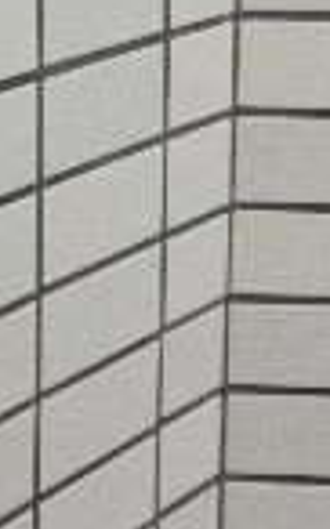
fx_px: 1673
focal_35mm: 116
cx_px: -62
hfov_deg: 11.1
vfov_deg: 17.6
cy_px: 11
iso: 400
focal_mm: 4.5
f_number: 3.7
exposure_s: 1/13
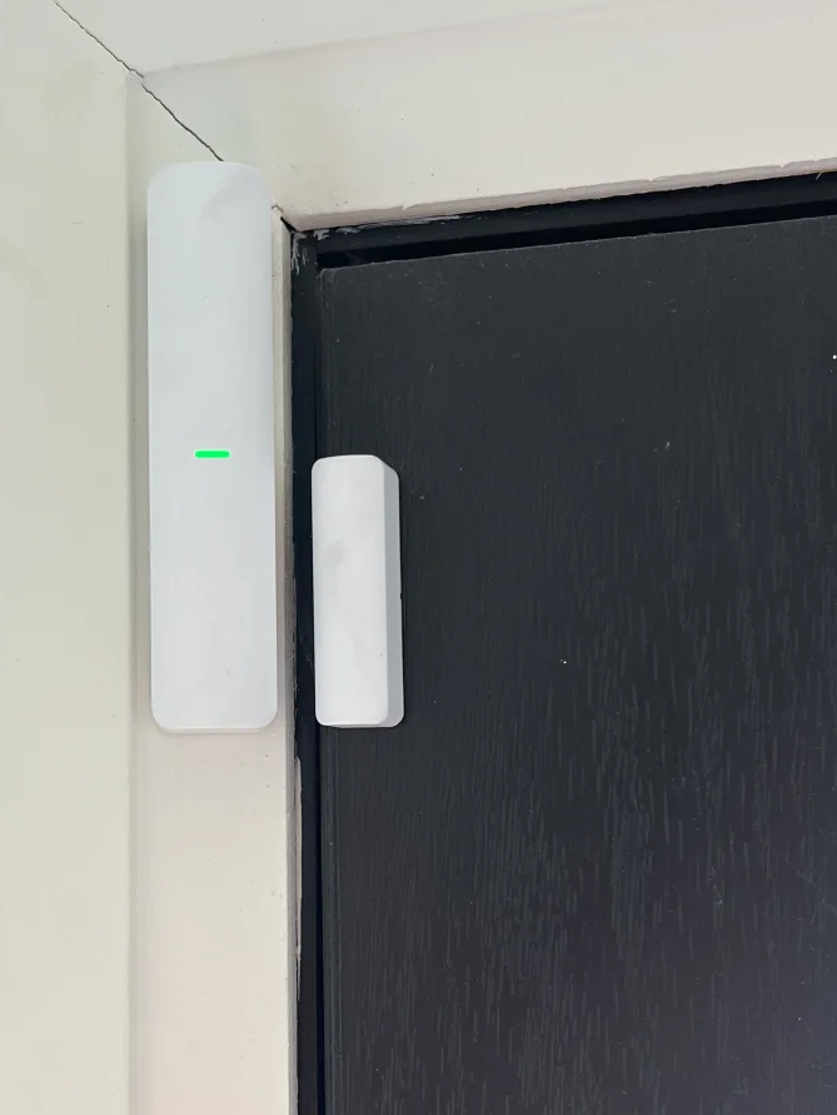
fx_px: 1353
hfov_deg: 34.0
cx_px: 260
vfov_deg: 44.6
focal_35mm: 42
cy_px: 651
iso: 125
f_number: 1.6
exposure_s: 1/88
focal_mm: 5.1
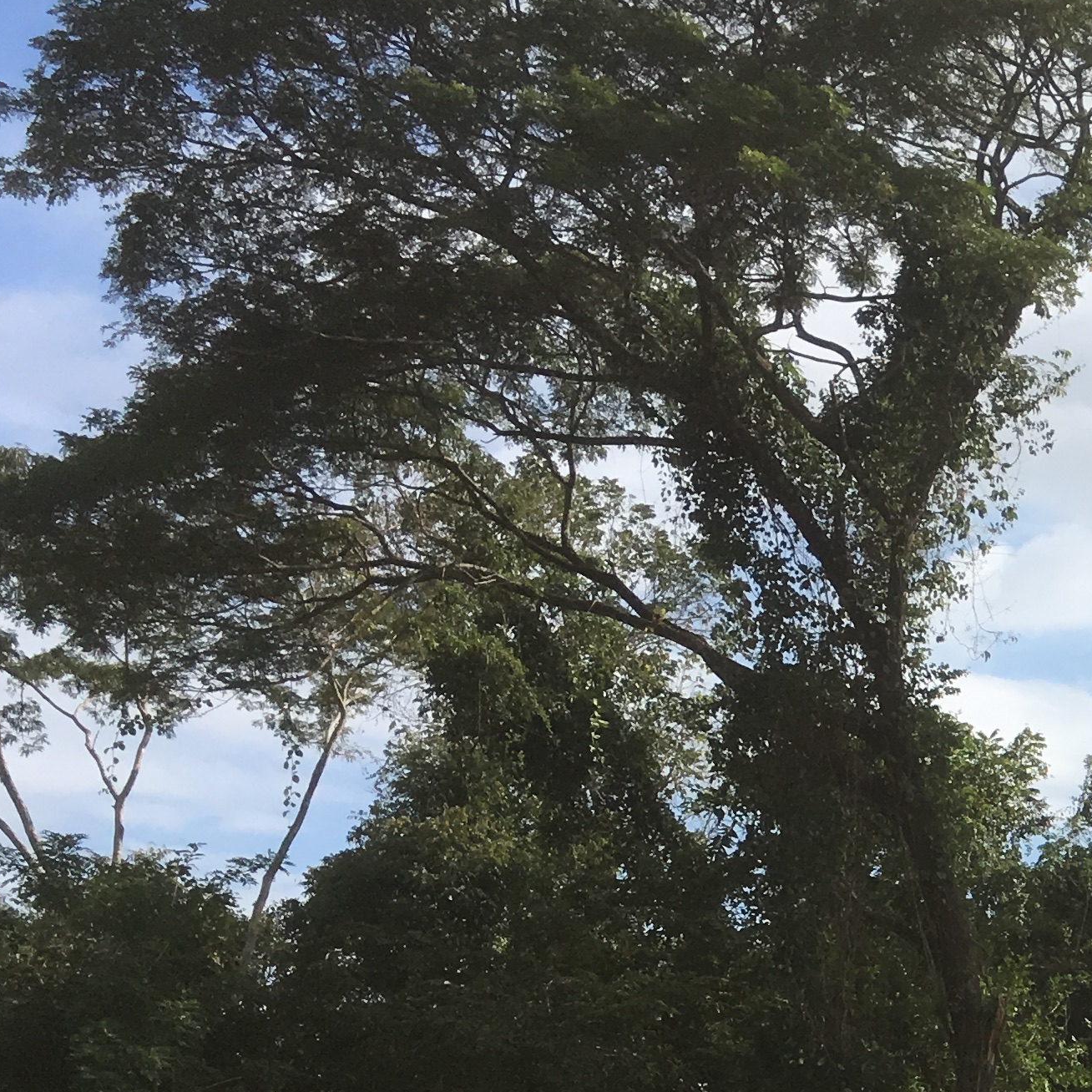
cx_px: 1594
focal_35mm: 79
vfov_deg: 20.7
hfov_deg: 19.4
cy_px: 1251
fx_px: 2820
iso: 25
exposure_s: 1/1972
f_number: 2.2
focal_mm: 4.15
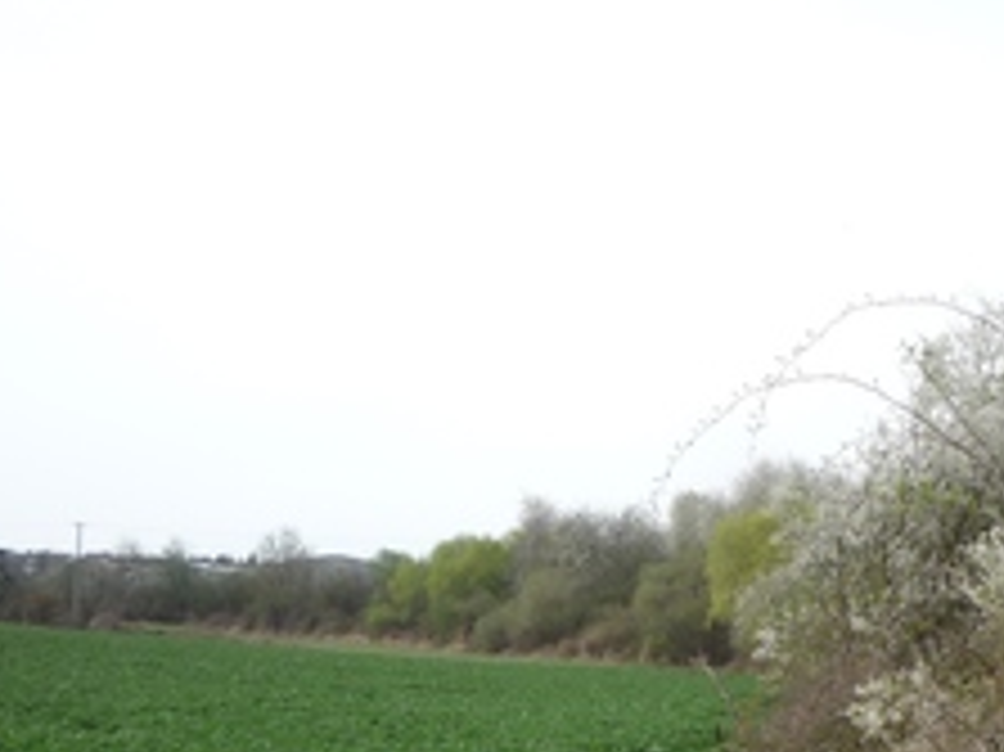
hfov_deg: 27.7
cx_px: 770
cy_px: 666
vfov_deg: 20.9
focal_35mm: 69
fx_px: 2000
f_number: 4
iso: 100
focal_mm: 5.2
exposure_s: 1/400
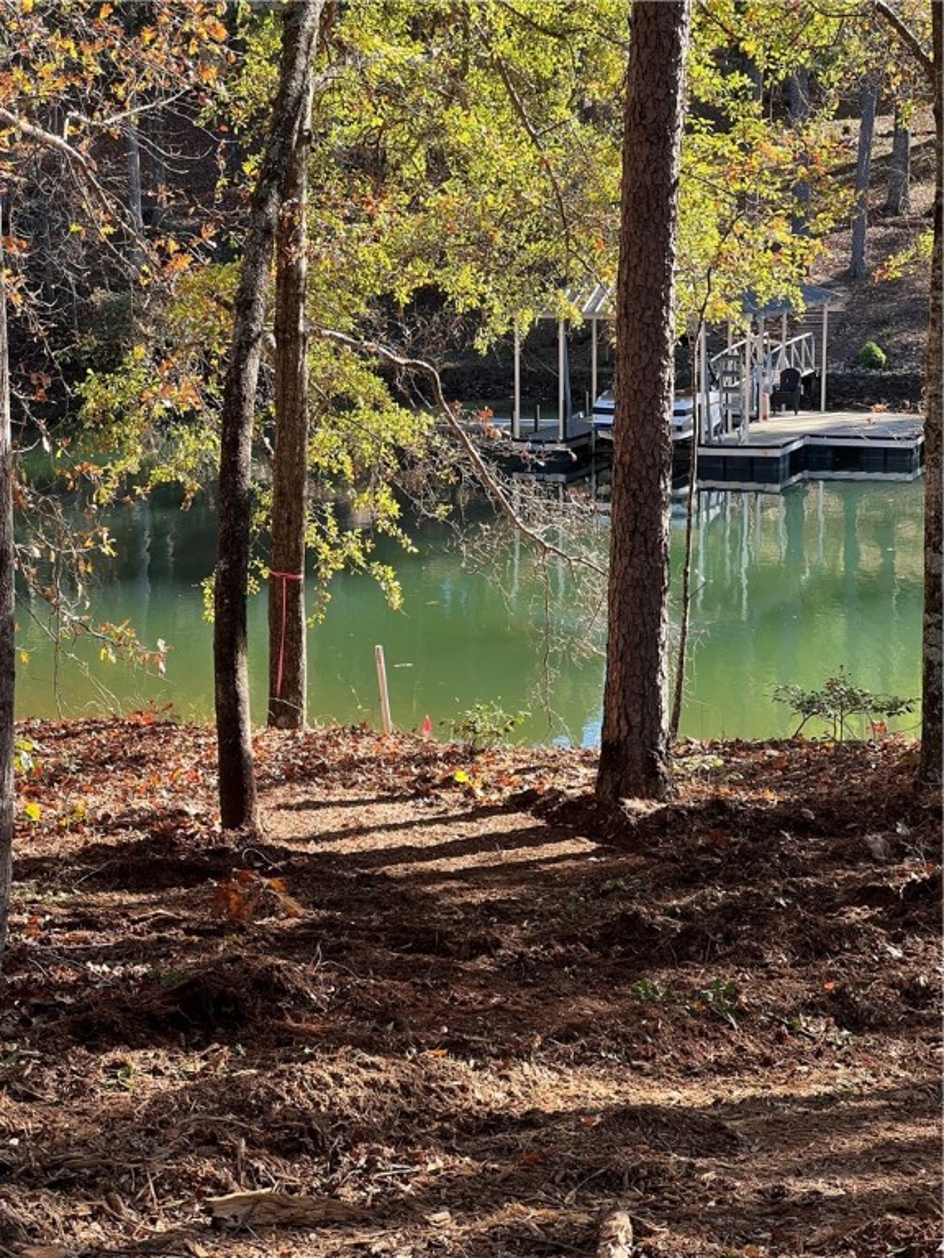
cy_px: 629
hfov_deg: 19.1
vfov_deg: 25.3
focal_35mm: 77
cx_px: 472
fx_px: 2800
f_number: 2.8
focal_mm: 9
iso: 32
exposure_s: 1/99
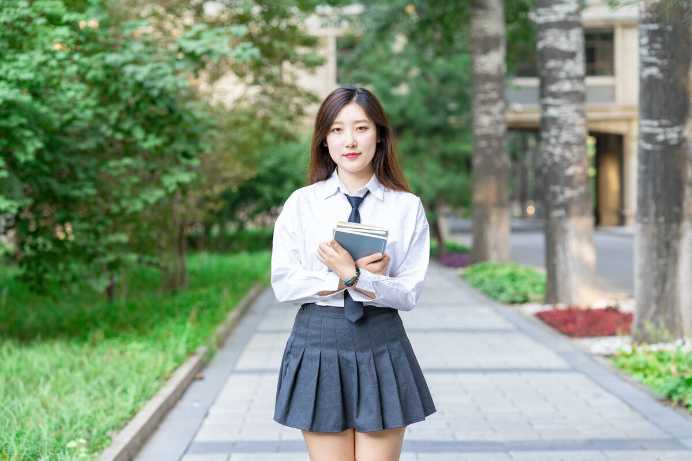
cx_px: 346
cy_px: 230
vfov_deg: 16.1
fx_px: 1634
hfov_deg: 23.9
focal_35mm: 85
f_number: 2.8
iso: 800
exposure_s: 1/320
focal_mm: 85
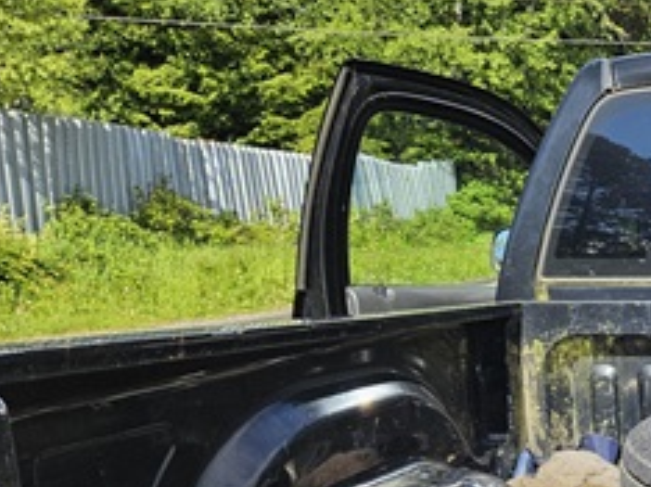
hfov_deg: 26.0
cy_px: 526
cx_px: 862
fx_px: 1184
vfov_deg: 22.1
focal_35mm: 63
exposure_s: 1/1290
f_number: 1.8
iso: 40
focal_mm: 5.4
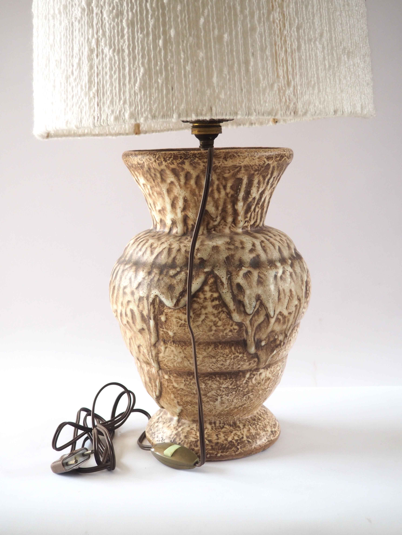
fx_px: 774
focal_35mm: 50
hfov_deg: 29.1
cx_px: 201
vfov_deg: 38.2
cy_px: 268
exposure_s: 1/60
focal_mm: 25
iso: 1000
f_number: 4.5
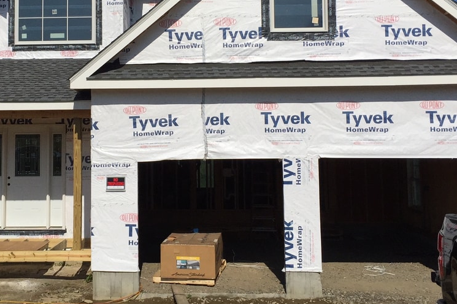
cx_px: 164
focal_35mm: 54
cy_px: 98
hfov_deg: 36.6
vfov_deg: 24.9
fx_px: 685
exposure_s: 1/9901
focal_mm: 4.15
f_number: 2.2
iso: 32
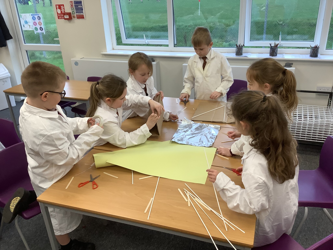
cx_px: 166
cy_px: 125
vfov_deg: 45.4
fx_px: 298
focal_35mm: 31
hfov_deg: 58.4
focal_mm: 3.3
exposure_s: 1/100
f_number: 2.4
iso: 80
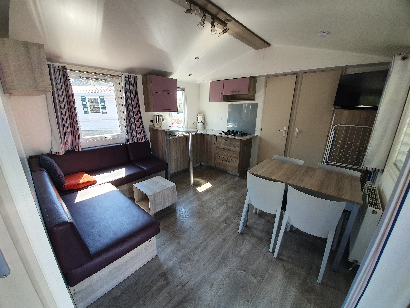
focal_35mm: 13
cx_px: 205
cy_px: 154
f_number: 2.2
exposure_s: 1/100
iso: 64
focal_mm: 1.8
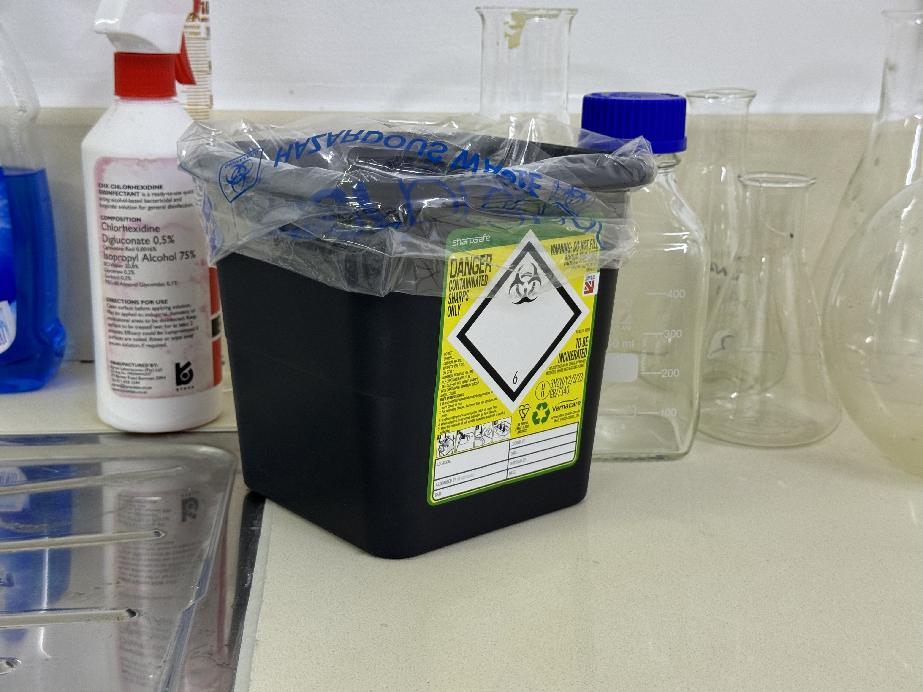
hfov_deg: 39.7
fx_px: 1280
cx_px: 462
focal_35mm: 48
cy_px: 346
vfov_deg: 30.3
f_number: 1.78
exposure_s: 1/50
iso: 125
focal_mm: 6.76
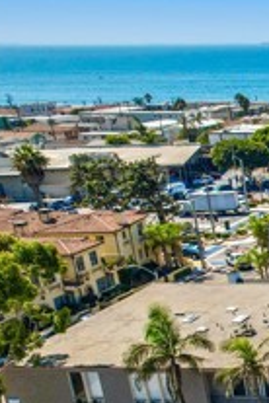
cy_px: 330
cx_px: 600
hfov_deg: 14.7
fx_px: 762
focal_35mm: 68
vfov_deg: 28.9
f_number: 2.8
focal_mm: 8.38
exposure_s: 1/2000
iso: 130
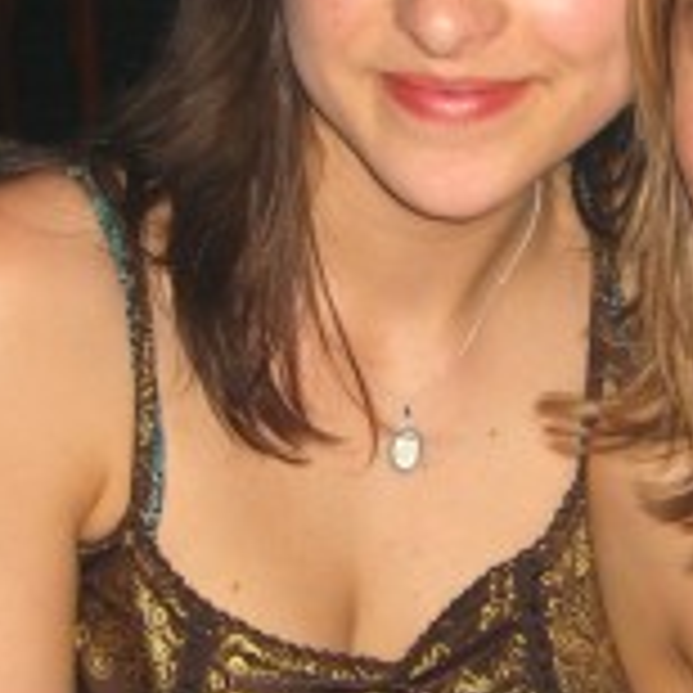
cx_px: 540
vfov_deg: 13.3
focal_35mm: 131
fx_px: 2967
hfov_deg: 13.3
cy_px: 360
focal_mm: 7.9
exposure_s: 1/60
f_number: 2.8
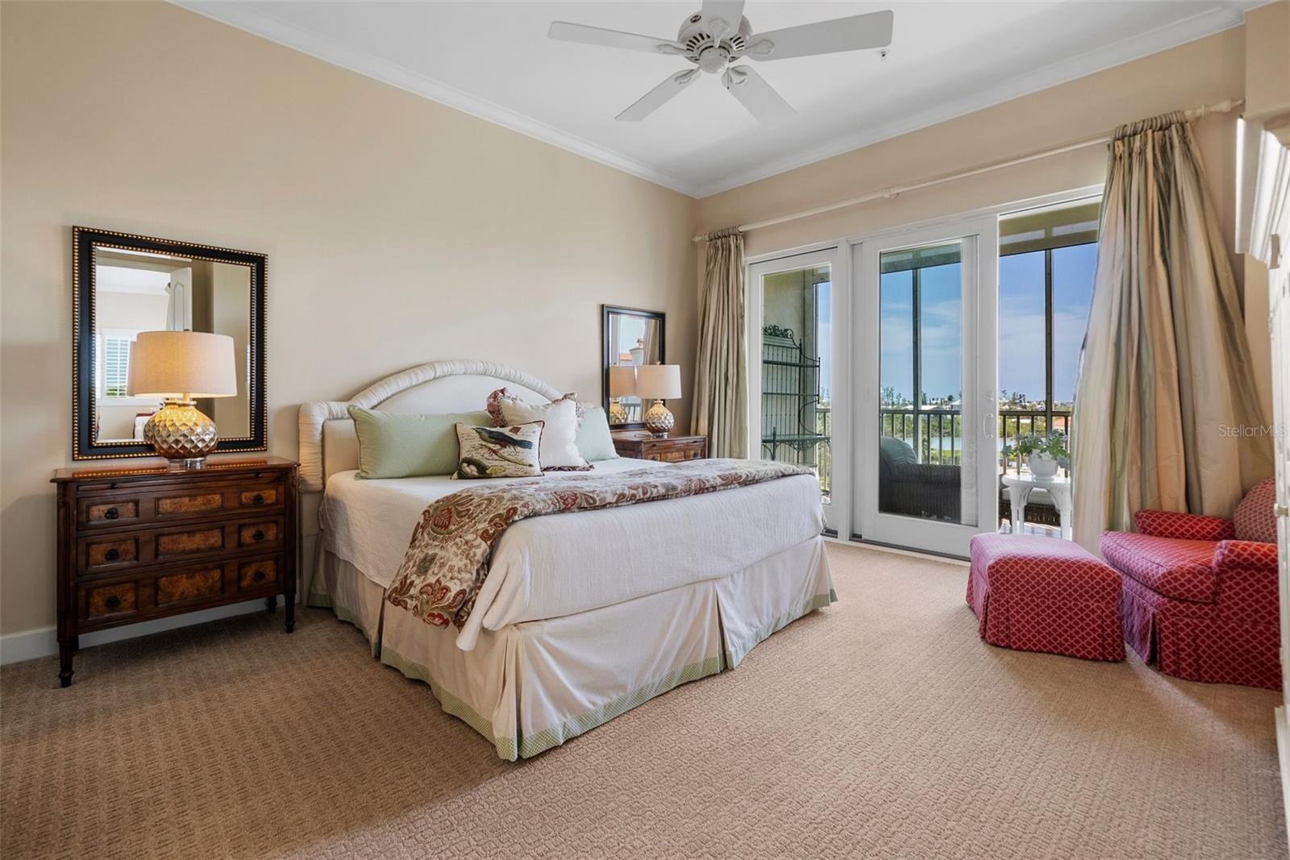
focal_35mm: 15
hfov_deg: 100.4
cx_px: 645
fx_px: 538
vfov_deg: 77.3
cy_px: 430
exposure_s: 1/3
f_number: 9
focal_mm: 15
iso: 250
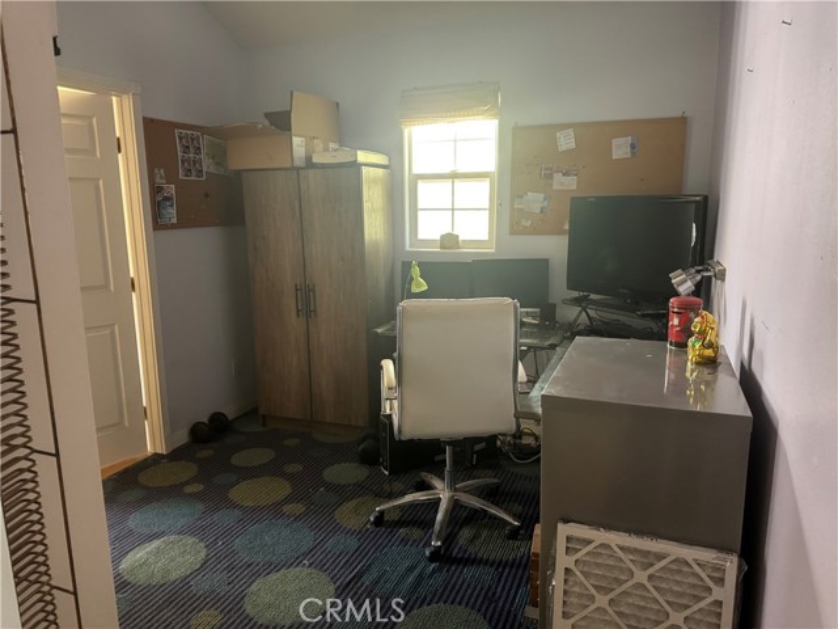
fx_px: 581
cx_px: 419
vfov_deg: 56.8
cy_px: 314
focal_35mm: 24
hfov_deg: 71.6
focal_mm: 6.76
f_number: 1.78
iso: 1000
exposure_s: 1/30
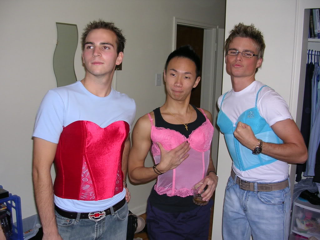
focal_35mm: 38
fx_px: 351
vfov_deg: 37.7
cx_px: 160
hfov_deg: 49.0
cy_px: 120
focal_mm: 5.8
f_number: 2.8
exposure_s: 1/60.1
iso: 50
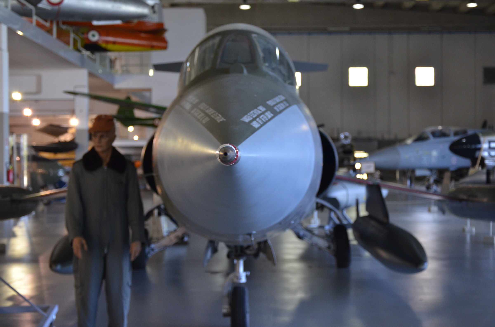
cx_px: 248
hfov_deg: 32.0
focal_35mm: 63
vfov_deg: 21.5
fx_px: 864
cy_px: 164
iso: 800
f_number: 4.8
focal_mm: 42
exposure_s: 1/40
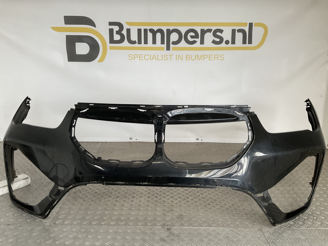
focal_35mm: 29
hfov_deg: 61.7
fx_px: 275
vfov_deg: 48.2
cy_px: 123
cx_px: 164
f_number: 1.8
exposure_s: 1/50
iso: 80
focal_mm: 3
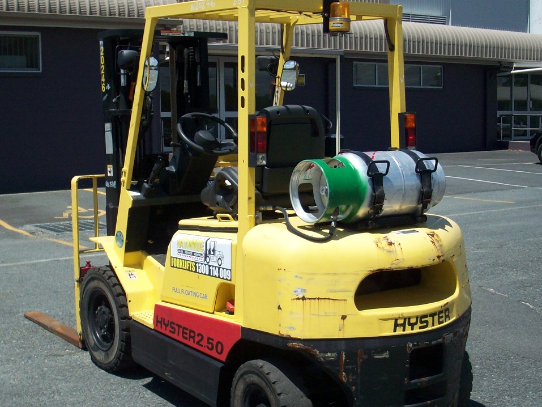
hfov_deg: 33.2
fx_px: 908
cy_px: 243
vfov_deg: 25.2
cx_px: 246
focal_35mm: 58
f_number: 5.6
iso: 80
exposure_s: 1/512
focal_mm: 6.2
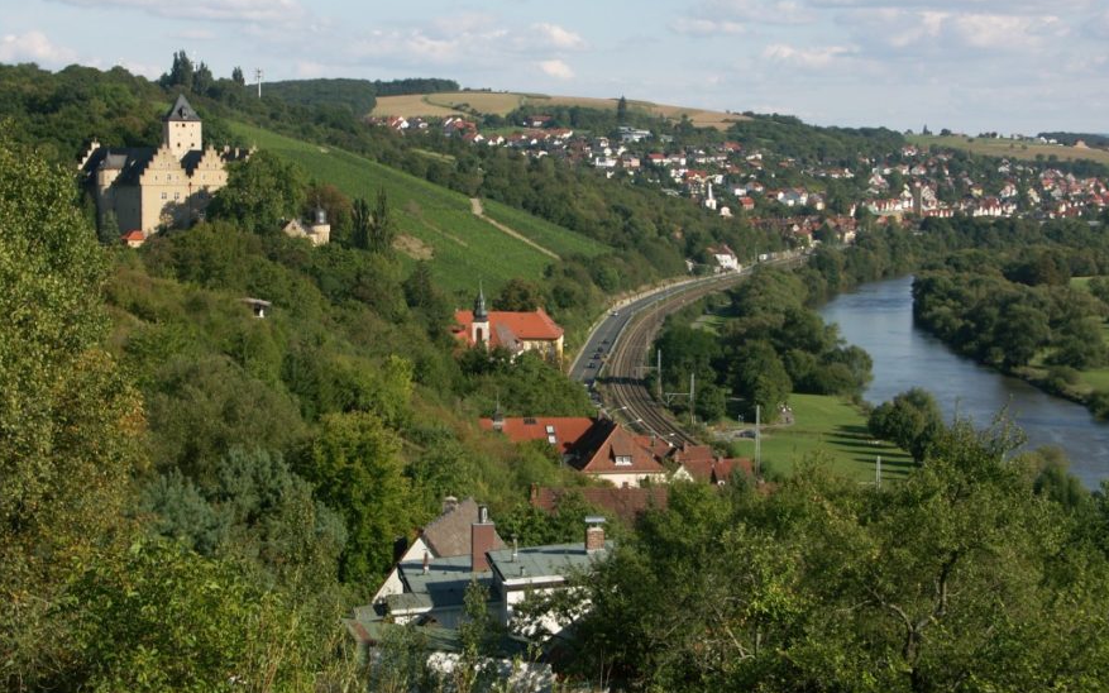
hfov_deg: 24.9
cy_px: 393
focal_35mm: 83
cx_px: 554
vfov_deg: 15.7
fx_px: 2508
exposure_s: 1/1000
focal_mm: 19.95
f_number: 3.5
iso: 64
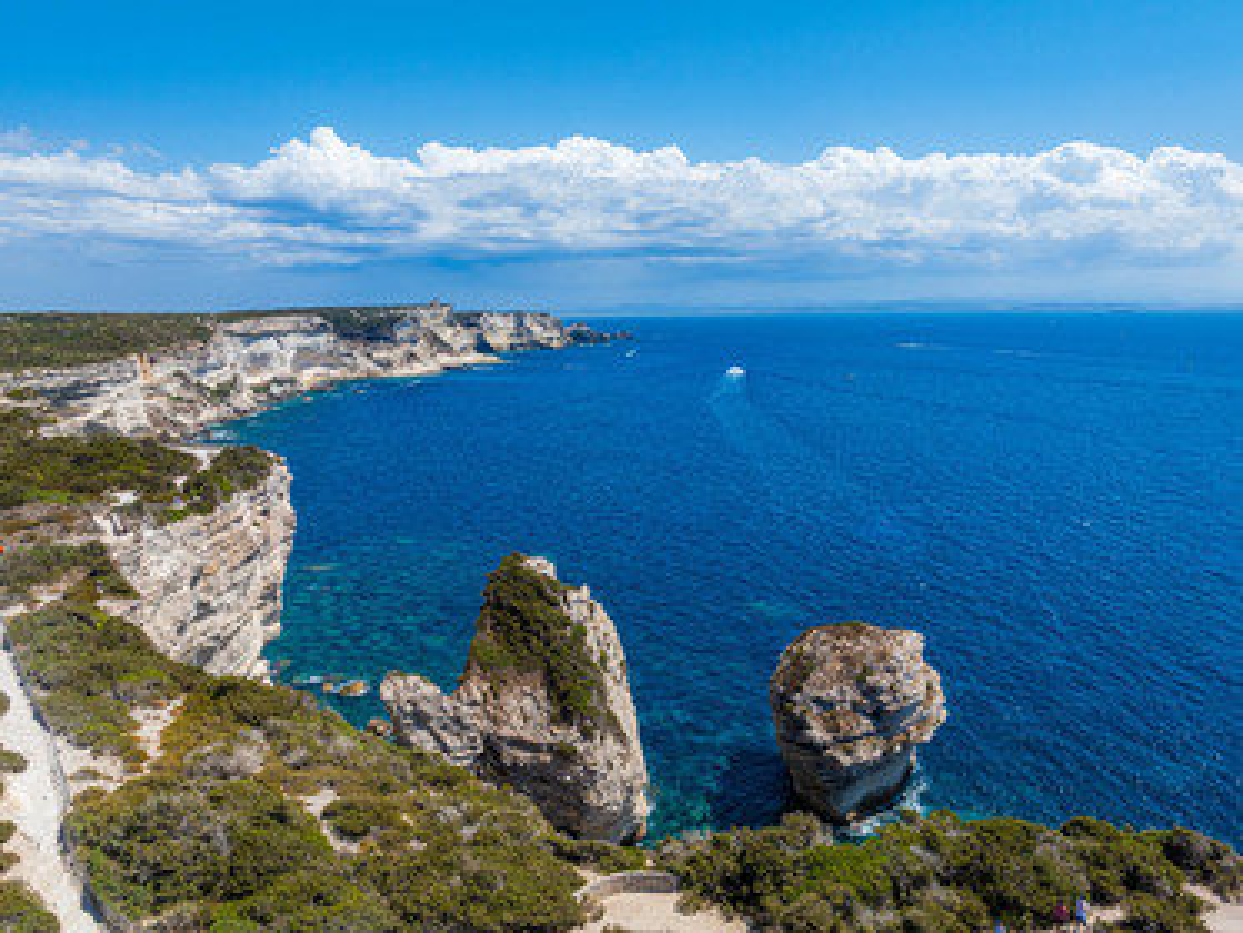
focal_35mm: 24
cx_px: 622
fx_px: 862
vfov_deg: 56.8
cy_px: 466
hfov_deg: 71.6
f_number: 11
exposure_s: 1/160
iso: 100
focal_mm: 12.3
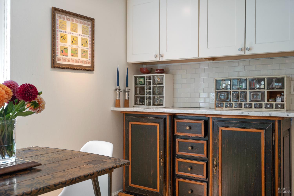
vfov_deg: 37.9
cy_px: 98
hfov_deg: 54.4
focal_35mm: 35
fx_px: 286
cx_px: 147
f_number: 7.1
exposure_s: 1/15
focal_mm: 35
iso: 160
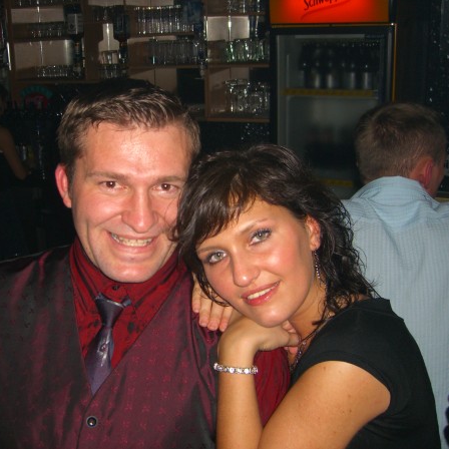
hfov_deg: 37.4
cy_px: 224
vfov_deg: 37.6
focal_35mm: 45
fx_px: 660
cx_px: 171
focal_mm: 7.9
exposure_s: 1/60
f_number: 2.8
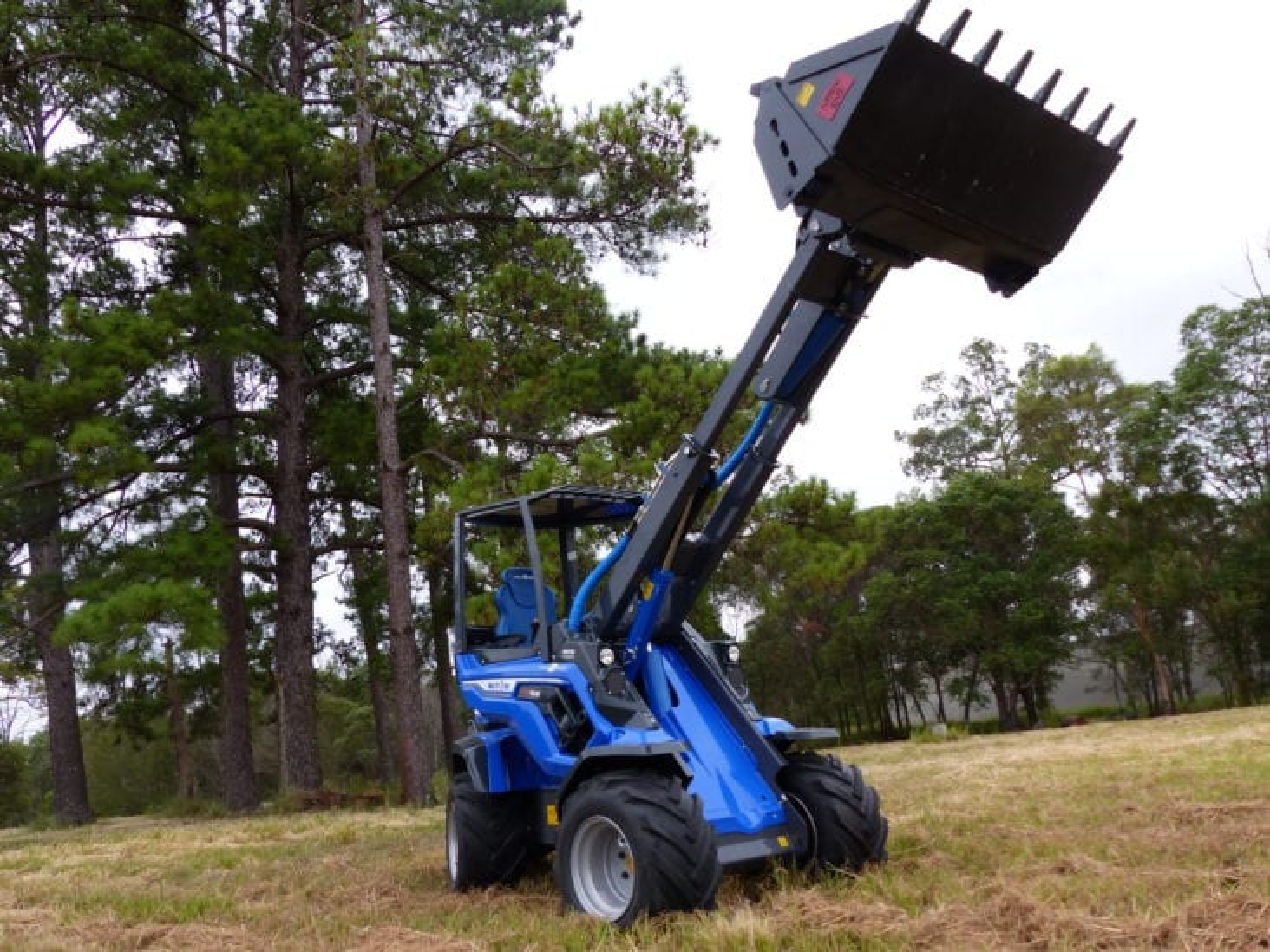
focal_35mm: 30
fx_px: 1101
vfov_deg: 46.8
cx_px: 635
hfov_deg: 60.0
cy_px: 476
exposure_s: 1/250
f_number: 4
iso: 100
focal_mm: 5.4
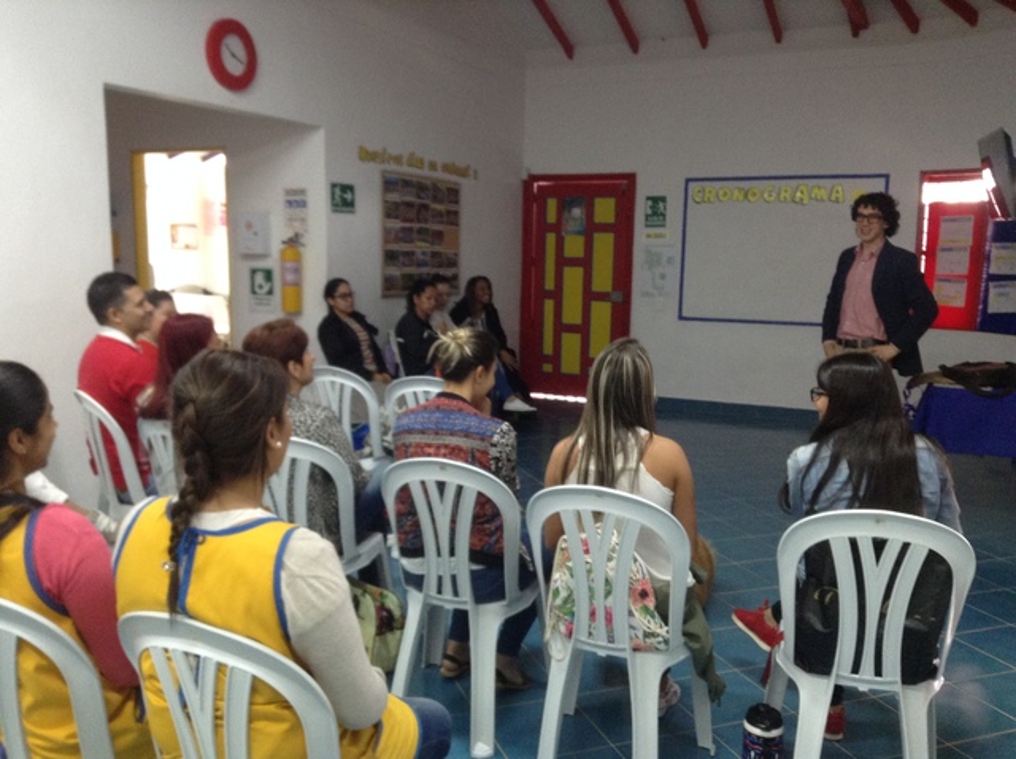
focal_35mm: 33
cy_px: 380
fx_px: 967
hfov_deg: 55.4
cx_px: 508
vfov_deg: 42.8
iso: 100
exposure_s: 1/24
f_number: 2.4
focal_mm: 3.3
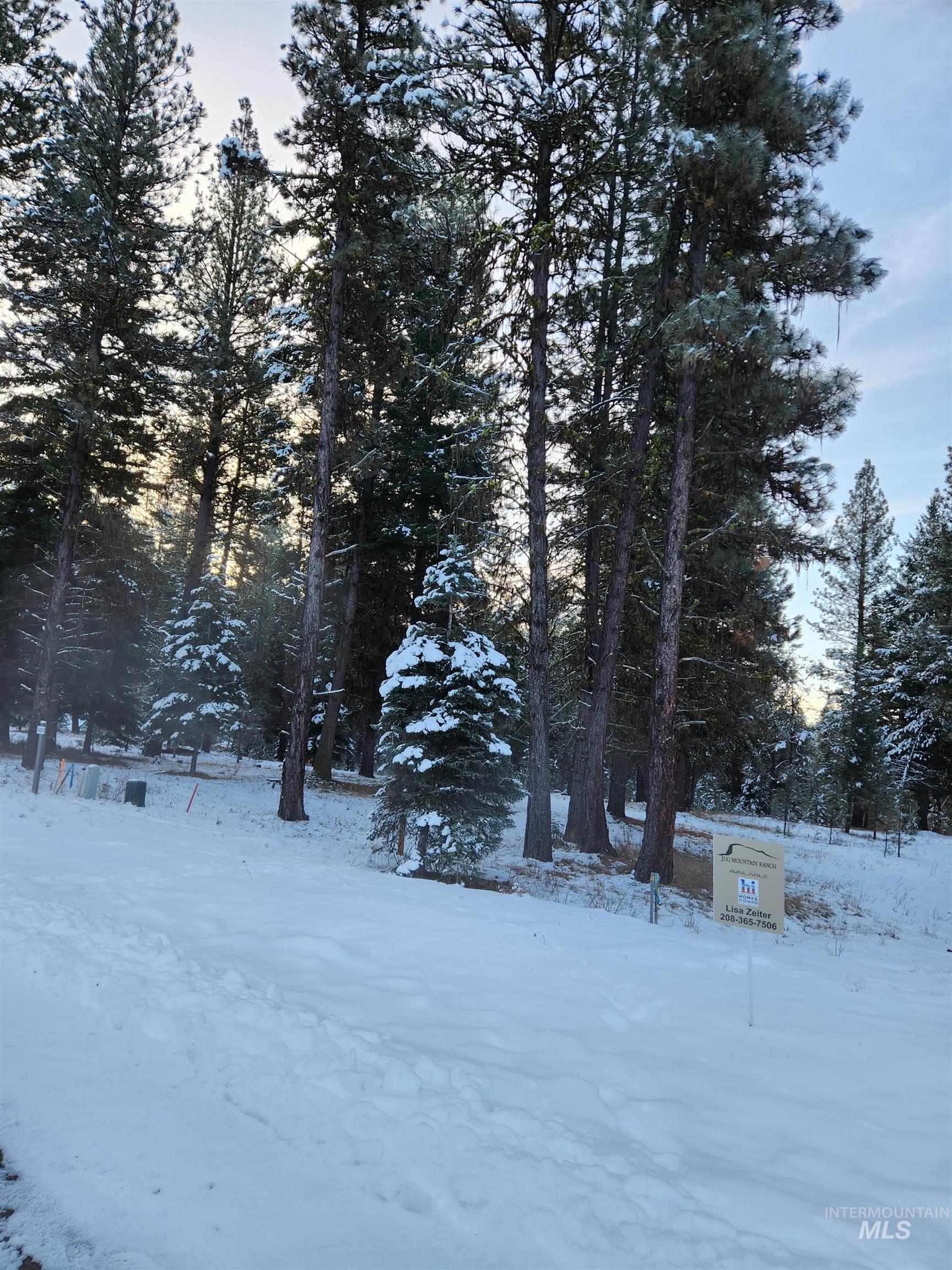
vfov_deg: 73.9
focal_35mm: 23
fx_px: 843
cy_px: 635
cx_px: 476
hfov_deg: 58.9
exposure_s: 1/180
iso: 25
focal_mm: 5.4
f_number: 1.8
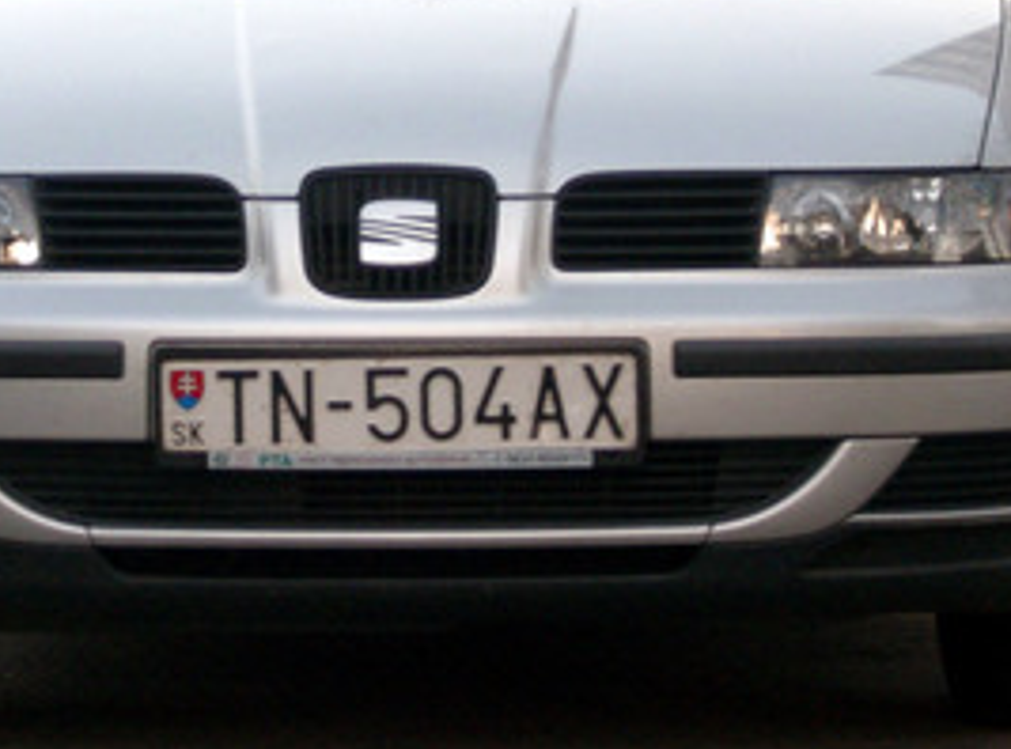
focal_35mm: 231
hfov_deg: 8.6
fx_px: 6719
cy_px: 146
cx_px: 398
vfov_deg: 6.4
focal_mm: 22.8
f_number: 4.8
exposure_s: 1/40
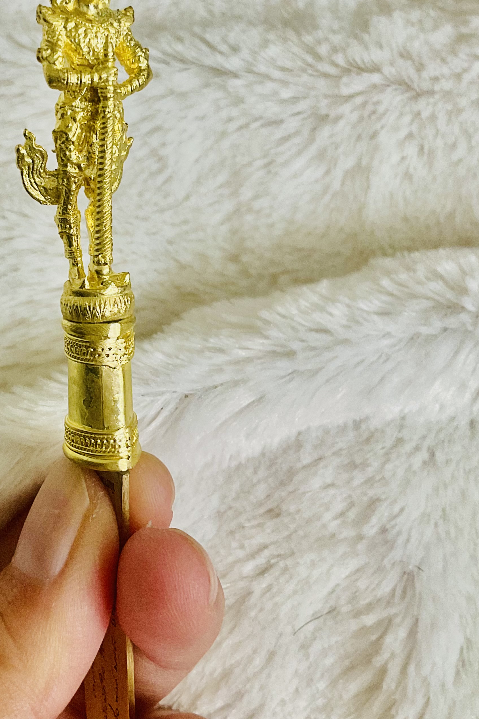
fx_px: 958
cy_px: 272
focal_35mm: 48
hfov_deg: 27.4
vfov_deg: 40.8
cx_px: 87
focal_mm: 3
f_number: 1.8
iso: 40
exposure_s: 1/50
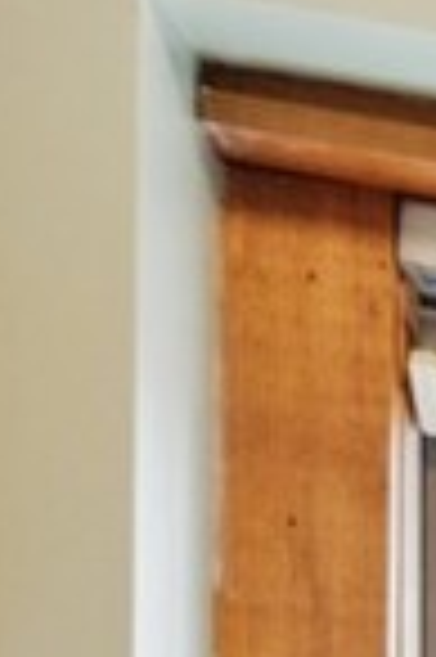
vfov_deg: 8.8
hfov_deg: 4.1
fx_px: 3642
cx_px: 3252
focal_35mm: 200
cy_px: 1840
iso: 400
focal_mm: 18
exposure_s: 1/8
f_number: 8
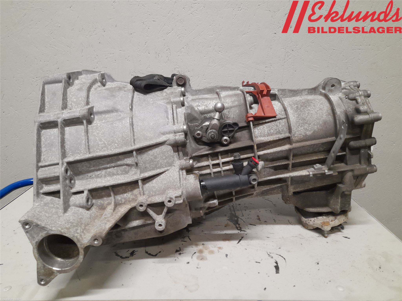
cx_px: 201
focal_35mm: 25
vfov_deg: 54.9
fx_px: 290
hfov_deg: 69.4
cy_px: 150
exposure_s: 1/50
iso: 250
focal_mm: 4.6
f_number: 2
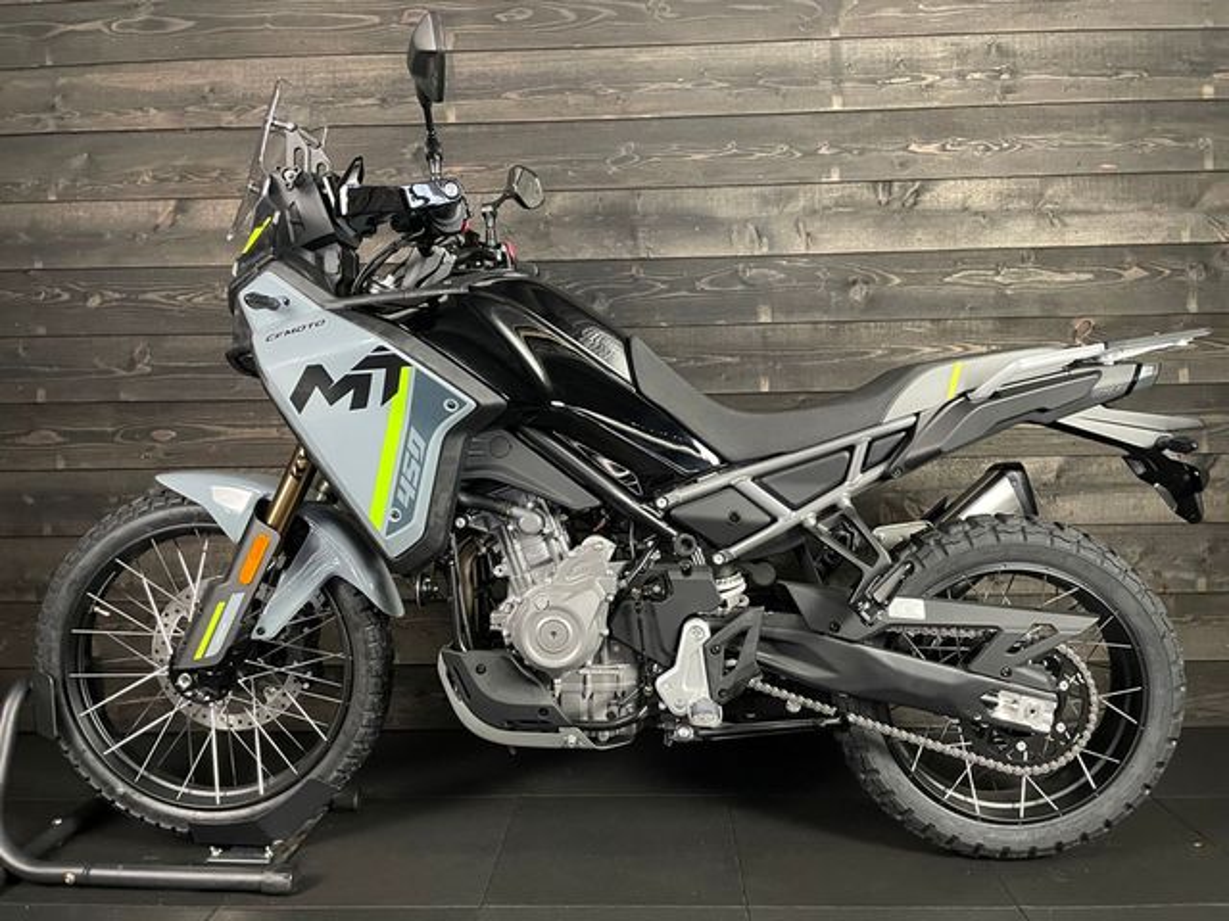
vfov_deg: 53.1
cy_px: 460
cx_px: 614
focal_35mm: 26
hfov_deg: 67.3
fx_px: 923
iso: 500
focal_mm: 4.2
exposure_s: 1/33
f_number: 1.6
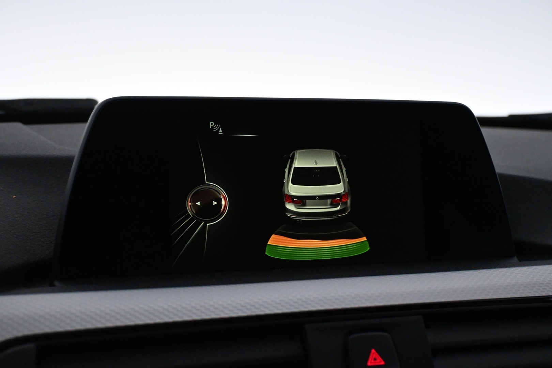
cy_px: 184
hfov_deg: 43.6
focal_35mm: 45
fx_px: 690
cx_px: 276
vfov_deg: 29.9
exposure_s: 1/100
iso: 3200
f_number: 4.8
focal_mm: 30
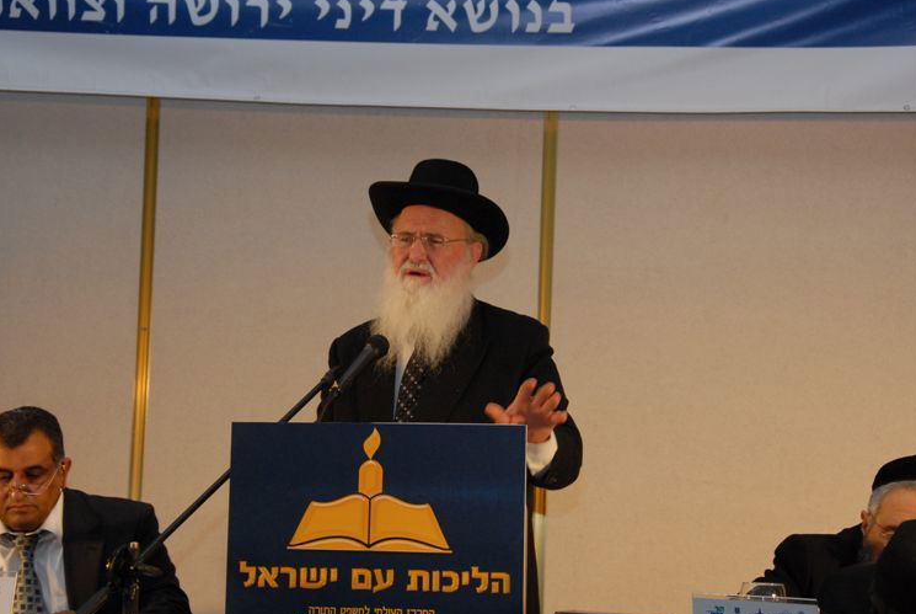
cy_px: 301
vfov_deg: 15.5
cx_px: 430
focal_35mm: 89
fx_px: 2256
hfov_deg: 23.0
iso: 640
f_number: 6.3
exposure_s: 1/60
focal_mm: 55
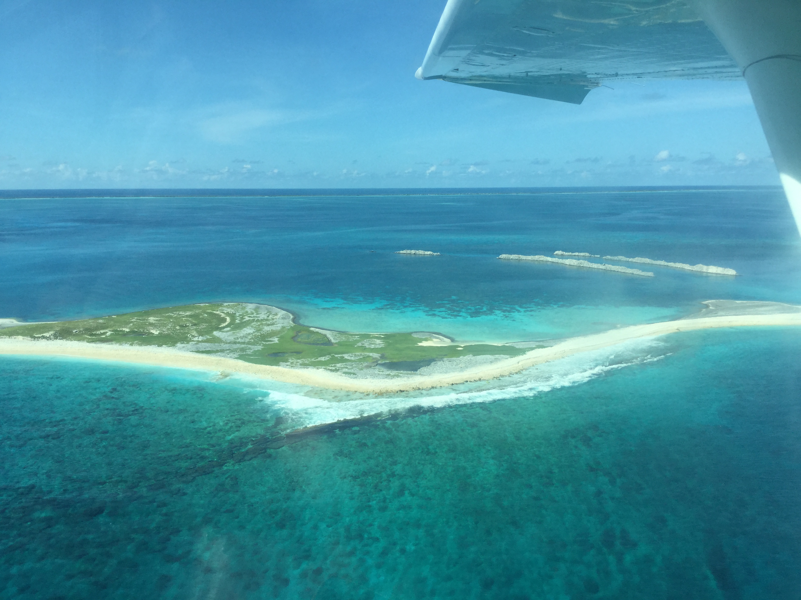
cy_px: 300
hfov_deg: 58.4
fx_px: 717
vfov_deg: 45.4
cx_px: 400
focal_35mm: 31
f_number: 2.4
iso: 25
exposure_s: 1/1131
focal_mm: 3.3
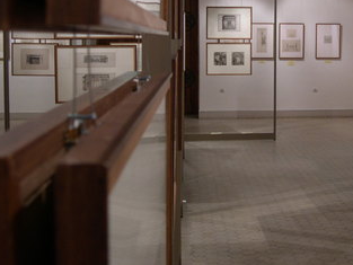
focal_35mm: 62
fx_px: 632
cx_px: 261
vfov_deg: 23.4
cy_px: 59
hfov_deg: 30.7
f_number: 2.8
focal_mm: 8
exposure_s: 1/4.9
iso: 100
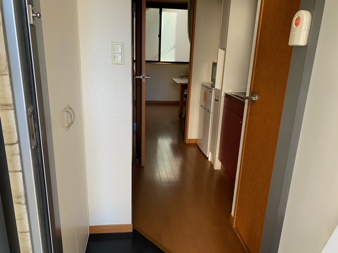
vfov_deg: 53.1
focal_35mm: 26
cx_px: 169
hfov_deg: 67.3
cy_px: 126
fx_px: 254
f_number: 1.8
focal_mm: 4.25
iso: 125
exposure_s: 1/73
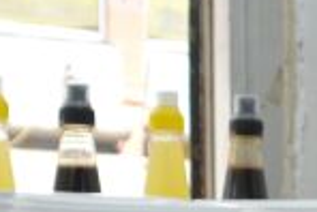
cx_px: 844
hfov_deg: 9.0
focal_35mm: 197
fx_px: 1736
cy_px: 501
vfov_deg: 6.6
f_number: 4.5
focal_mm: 18
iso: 400
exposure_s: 1/80
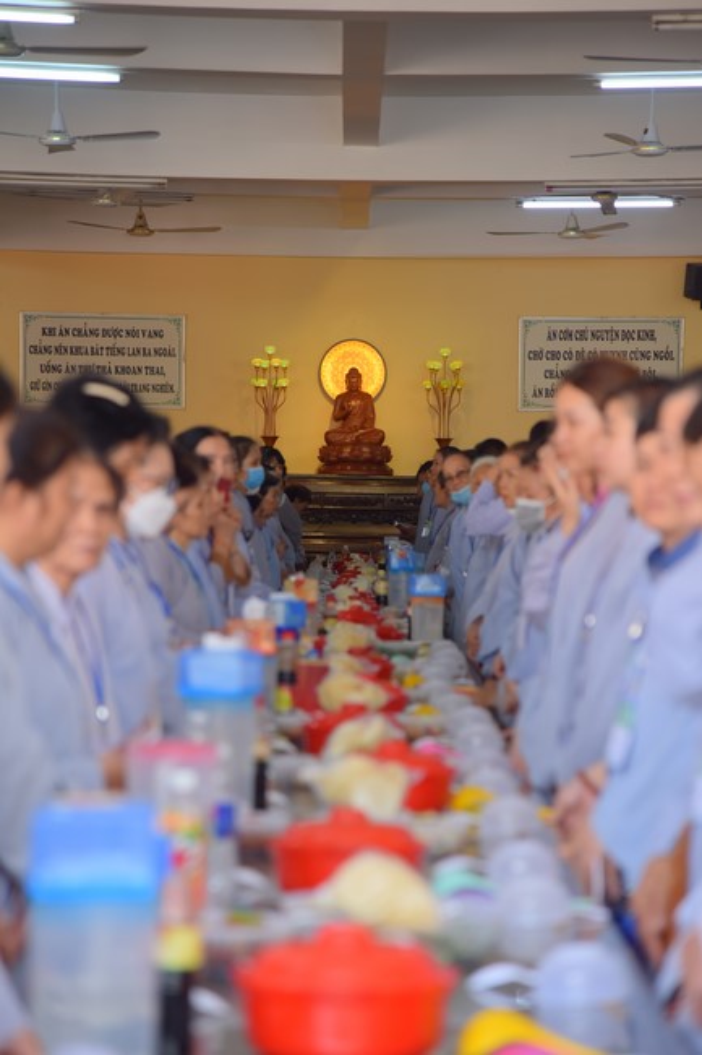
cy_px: 528
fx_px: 3512
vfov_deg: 17.1
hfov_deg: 11.4
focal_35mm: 120
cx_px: 351
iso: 400
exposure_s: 1/80
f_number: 4
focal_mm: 120
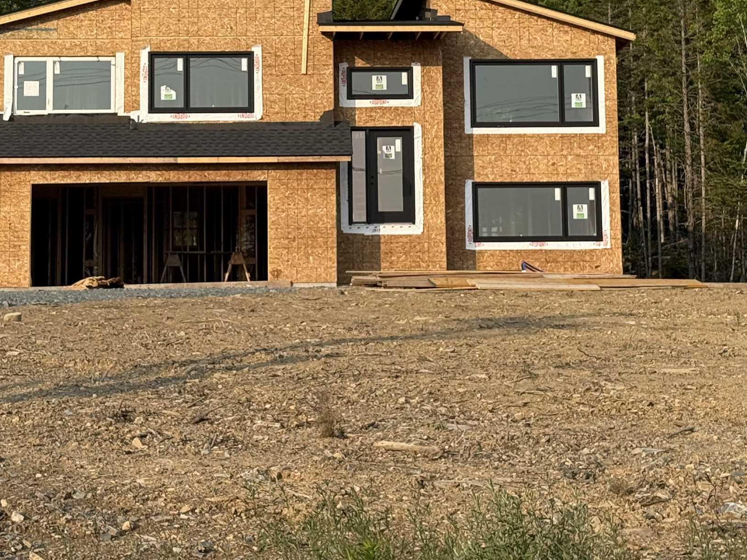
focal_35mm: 91
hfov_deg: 21.5
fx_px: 1964
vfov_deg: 16.0
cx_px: 345
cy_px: 51
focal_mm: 6.76
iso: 64
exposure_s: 1/3226
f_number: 1.78
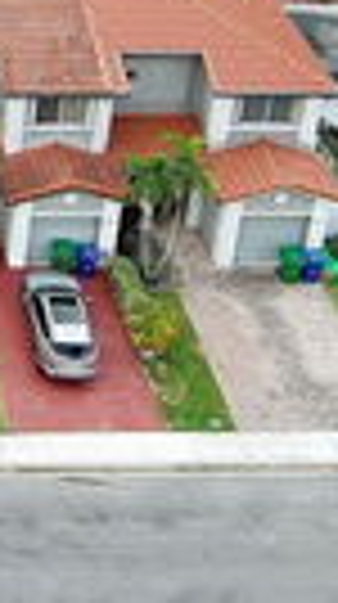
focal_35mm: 116
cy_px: -128
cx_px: -374
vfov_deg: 17.6
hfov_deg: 9.6
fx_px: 1855
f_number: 2.8
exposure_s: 1/340
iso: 100
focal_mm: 10.57
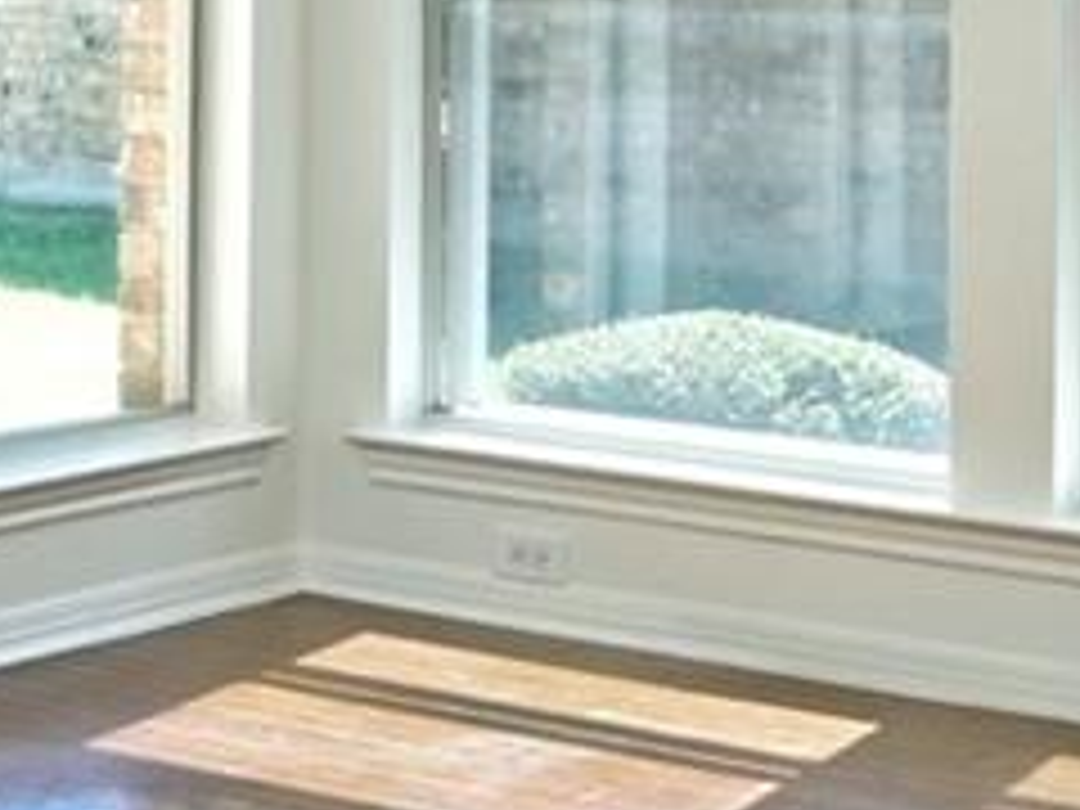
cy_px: -117
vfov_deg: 11.8
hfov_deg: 14.4
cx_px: -747
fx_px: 3838
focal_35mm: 123
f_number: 6.3
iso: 320
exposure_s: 1/100
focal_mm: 15
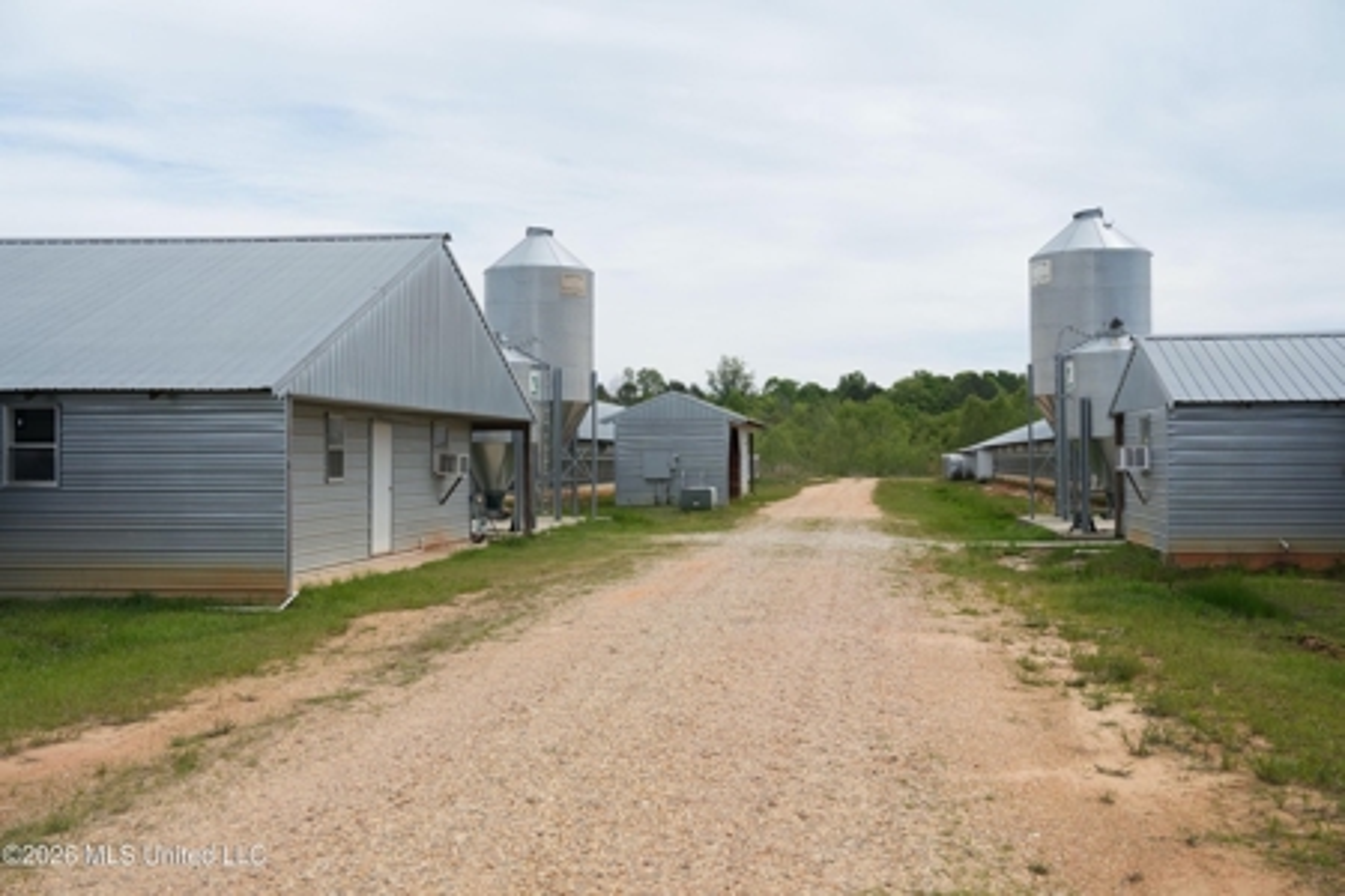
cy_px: 448
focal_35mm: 39
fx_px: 1457
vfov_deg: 34.2
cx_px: 672
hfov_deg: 49.6
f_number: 4
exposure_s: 1/4000
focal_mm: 39
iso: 400
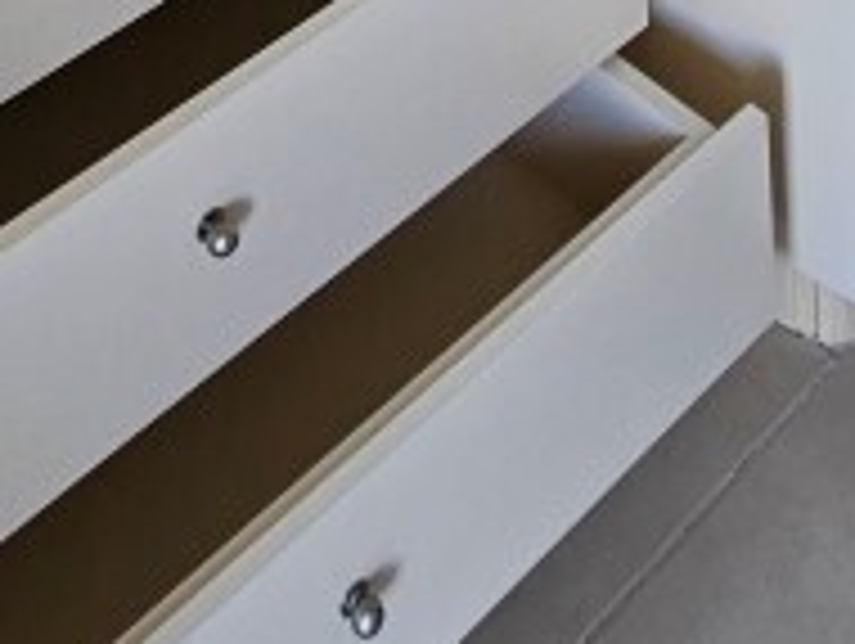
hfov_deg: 27.0
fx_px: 1731
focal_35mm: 70
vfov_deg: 13.6
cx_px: 720
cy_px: -986
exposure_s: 1/70.8
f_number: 2.2
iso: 160
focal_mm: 2.2
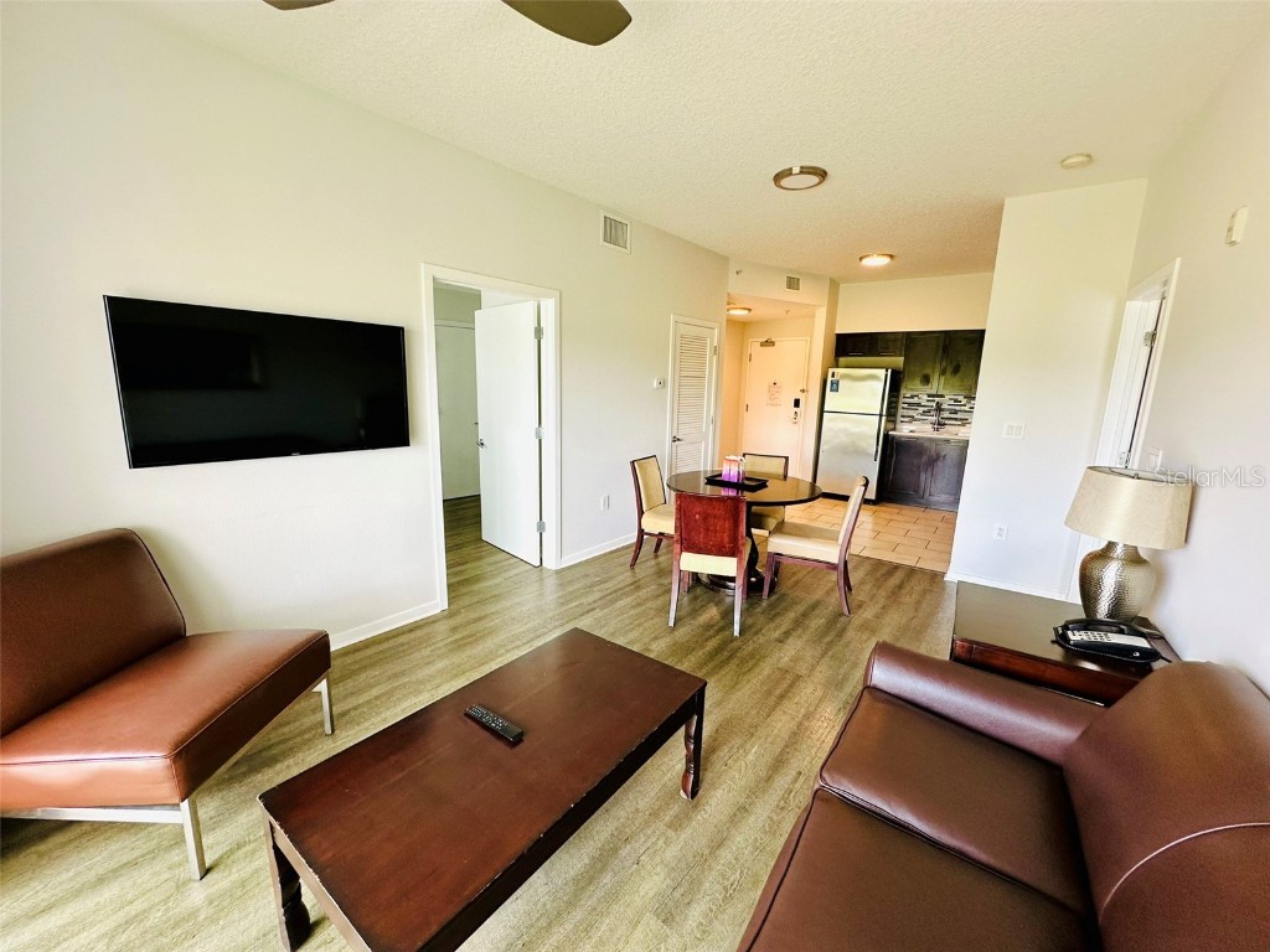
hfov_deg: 102.1
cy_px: 476
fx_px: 514
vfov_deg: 85.7
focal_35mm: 14
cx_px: 635
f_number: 2.2
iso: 100
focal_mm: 2.22
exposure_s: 1/99
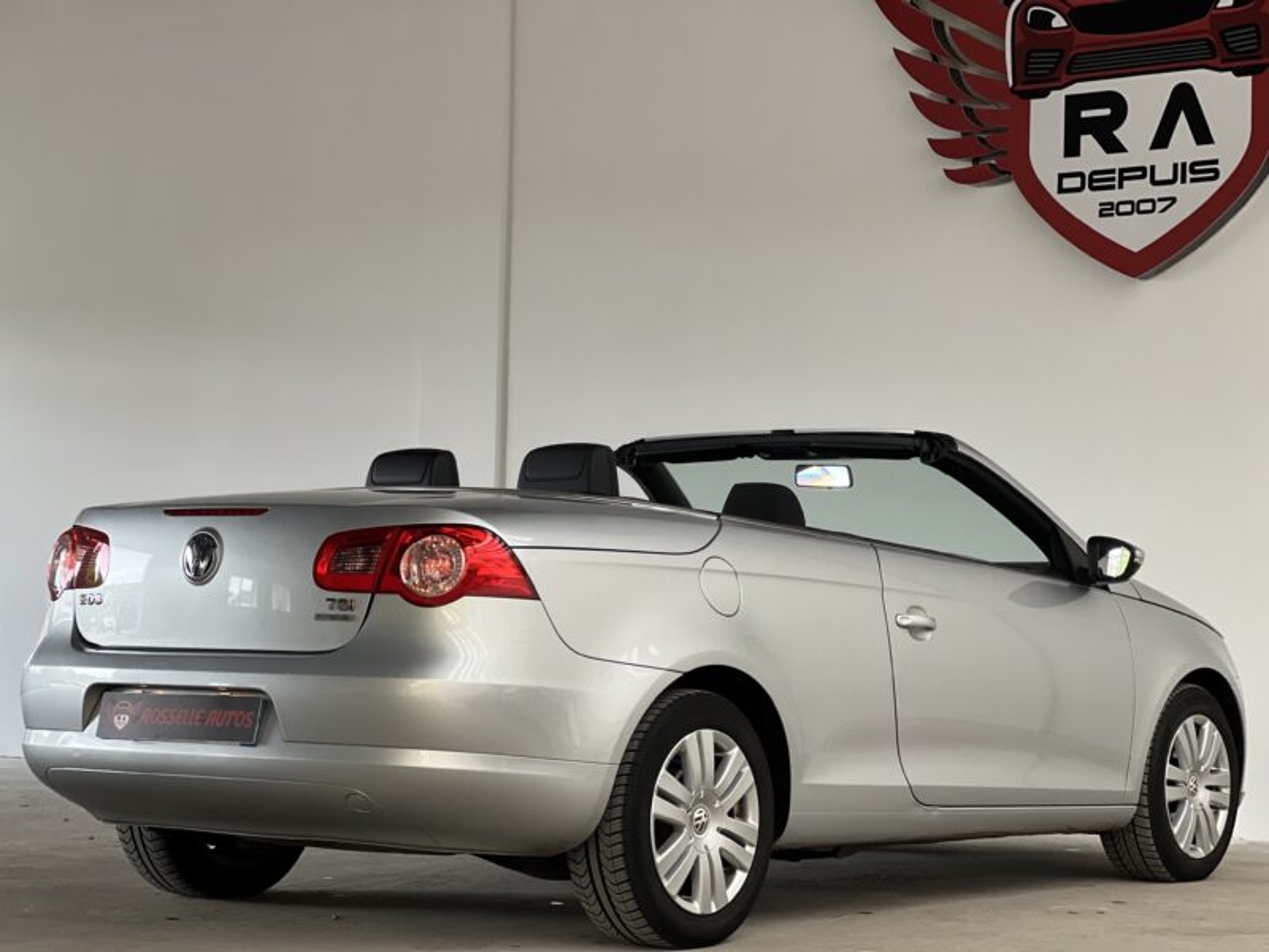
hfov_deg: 25.3
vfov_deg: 19.1
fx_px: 2823
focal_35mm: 77
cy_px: 476
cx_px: 634
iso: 250
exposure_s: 1/89
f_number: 2.8
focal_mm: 9
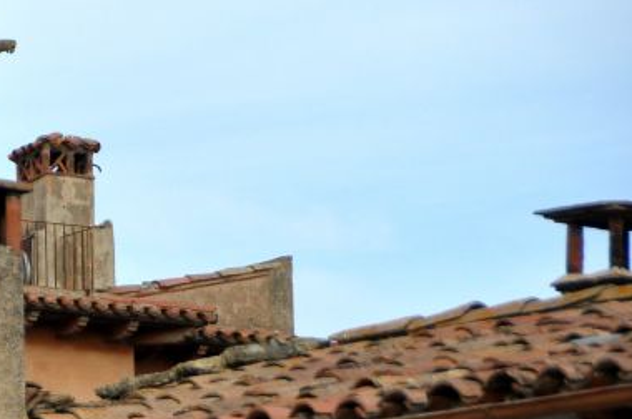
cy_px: 123
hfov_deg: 3.4
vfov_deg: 2.3
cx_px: -206
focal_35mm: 606
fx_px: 10621
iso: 1000
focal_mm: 150
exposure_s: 1/2500
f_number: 6.3
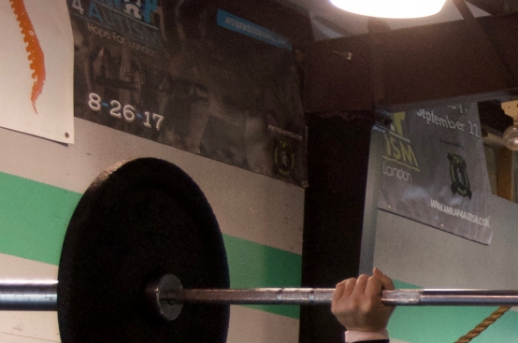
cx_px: 758
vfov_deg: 8.7
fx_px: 2240
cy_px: 334
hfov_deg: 12.6
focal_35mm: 156
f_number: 5
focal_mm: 32
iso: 2500
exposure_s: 1/160
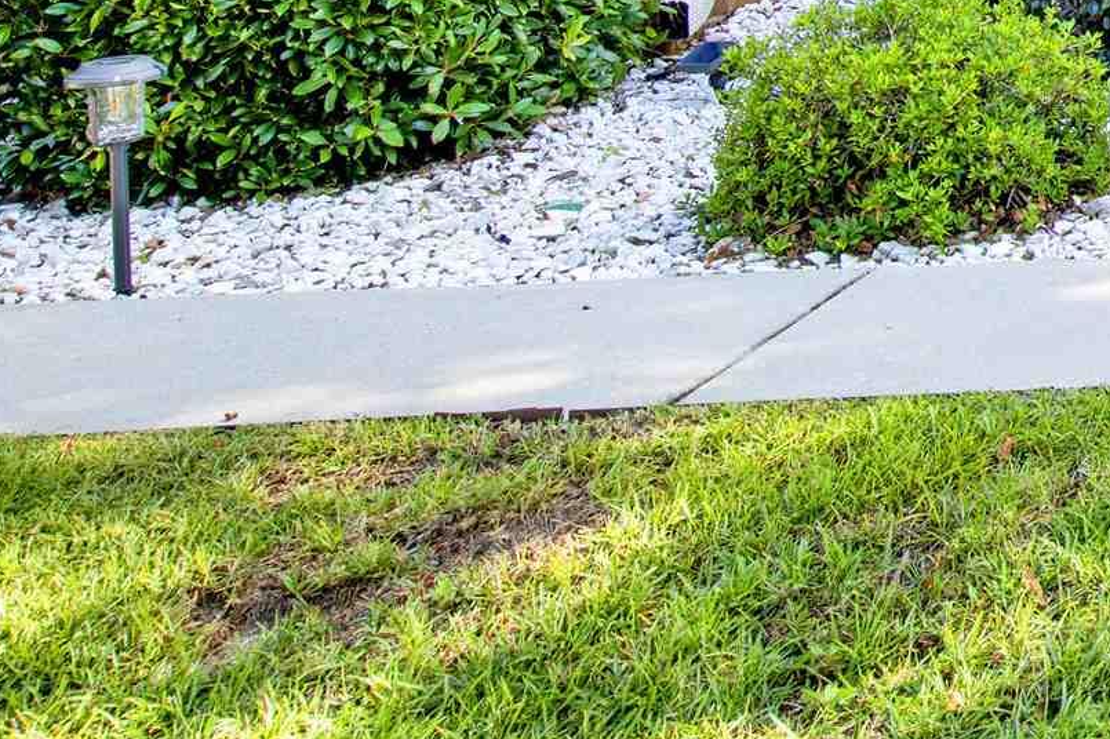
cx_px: 1979
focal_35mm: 84
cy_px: -626
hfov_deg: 18.8
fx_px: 2589
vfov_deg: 14.2
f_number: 11
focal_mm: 22
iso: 200
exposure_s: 1/25
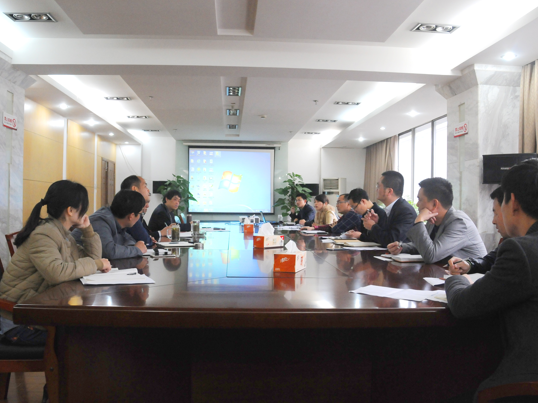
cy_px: 203
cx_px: 257
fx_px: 466
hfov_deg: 59.9
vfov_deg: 46.8
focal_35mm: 30
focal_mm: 18
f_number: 5.6
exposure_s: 1/50
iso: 1250
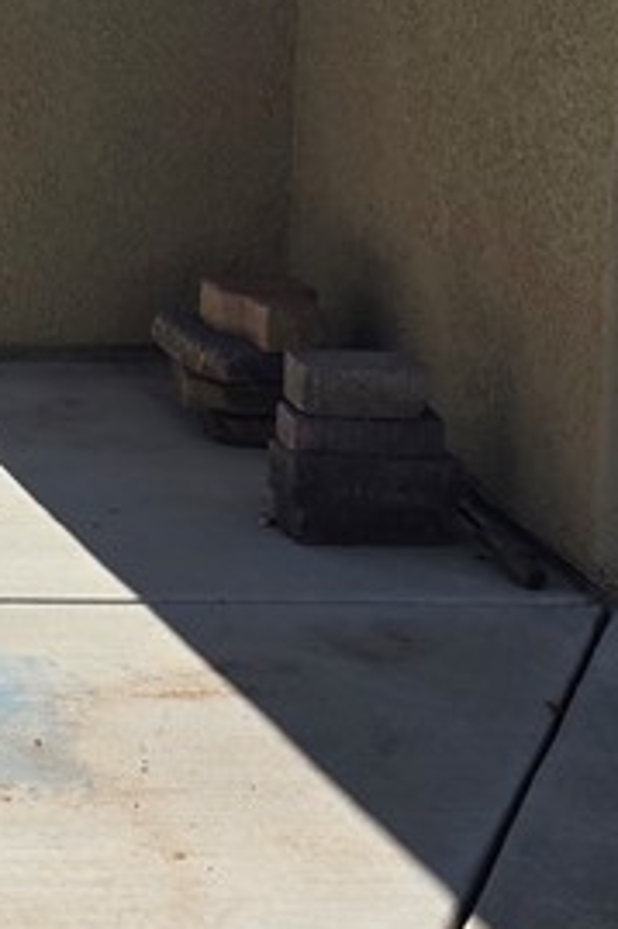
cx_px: -349
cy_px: -21
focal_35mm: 91
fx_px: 2346
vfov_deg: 21.5
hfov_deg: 13.9
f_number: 1.7
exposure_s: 1/7626
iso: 80
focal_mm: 6.3
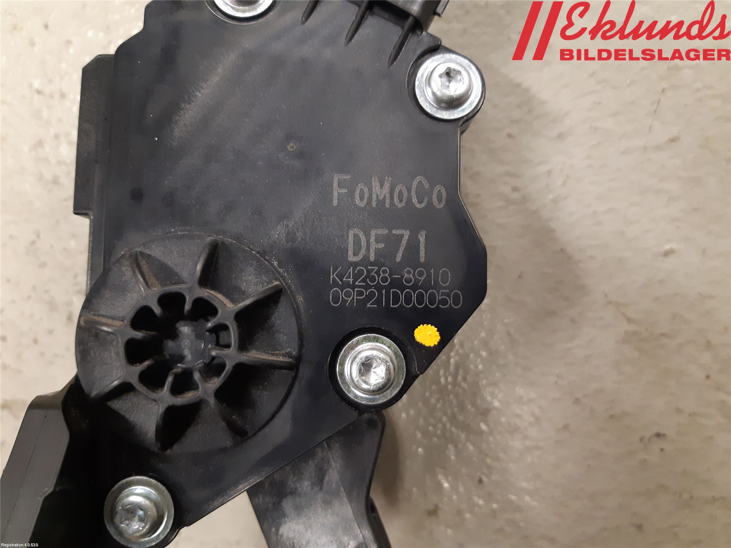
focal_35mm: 26
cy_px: 274
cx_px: 366
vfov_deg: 53.1
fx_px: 549
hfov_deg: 67.3
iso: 320
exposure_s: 1/50
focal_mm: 3.93
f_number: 1.7
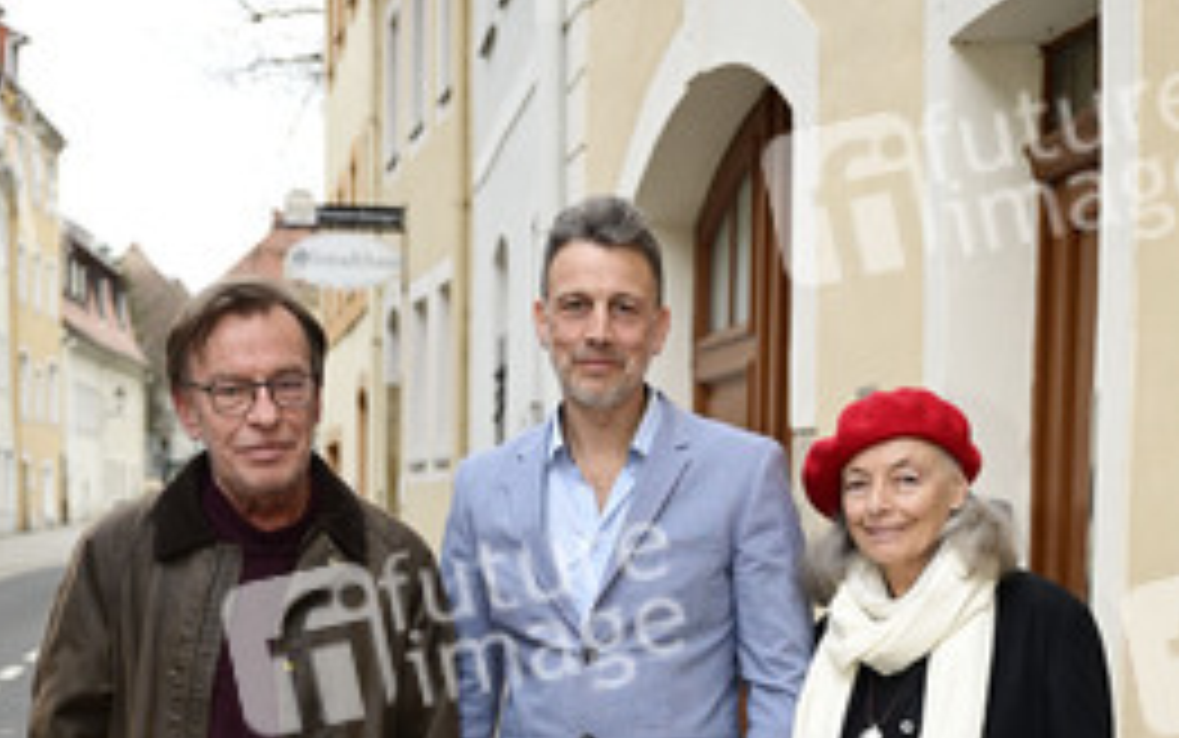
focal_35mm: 56
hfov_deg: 36.3
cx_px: 585
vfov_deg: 21.7
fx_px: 1800
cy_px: 855
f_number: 3.5
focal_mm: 36
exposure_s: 1/200
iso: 640
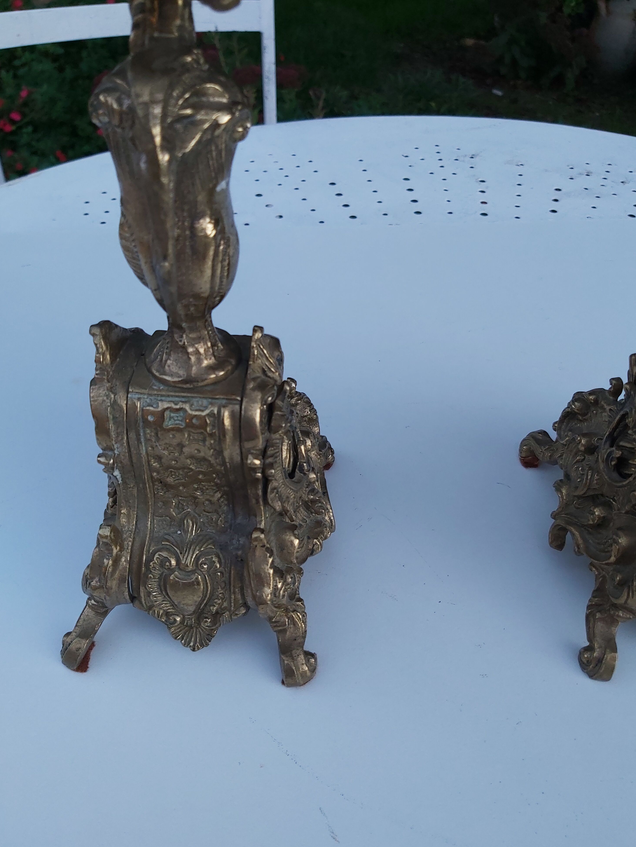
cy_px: 437
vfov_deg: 65.3
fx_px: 661
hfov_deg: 51.4
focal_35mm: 27
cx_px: 322
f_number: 1.7
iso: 125
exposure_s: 1/50
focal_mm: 3.92
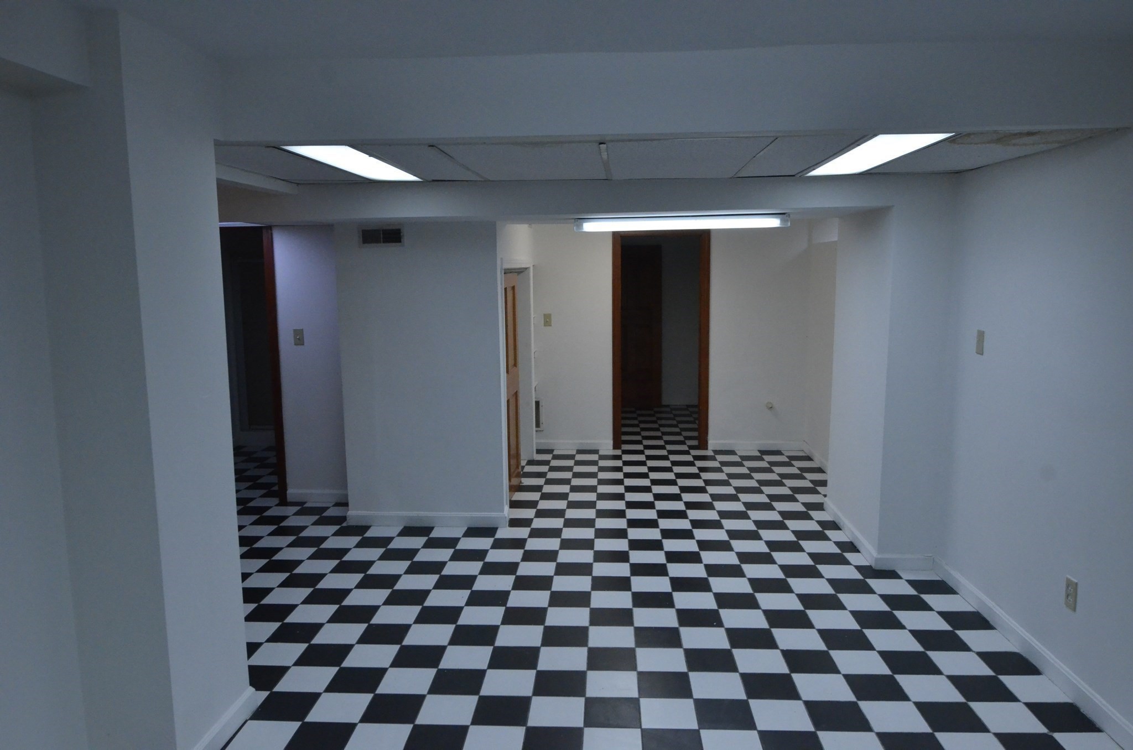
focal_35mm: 24
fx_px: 754
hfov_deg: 73.9
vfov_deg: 52.9
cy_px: 375
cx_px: 566
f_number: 8
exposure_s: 1/250
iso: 3200
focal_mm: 16
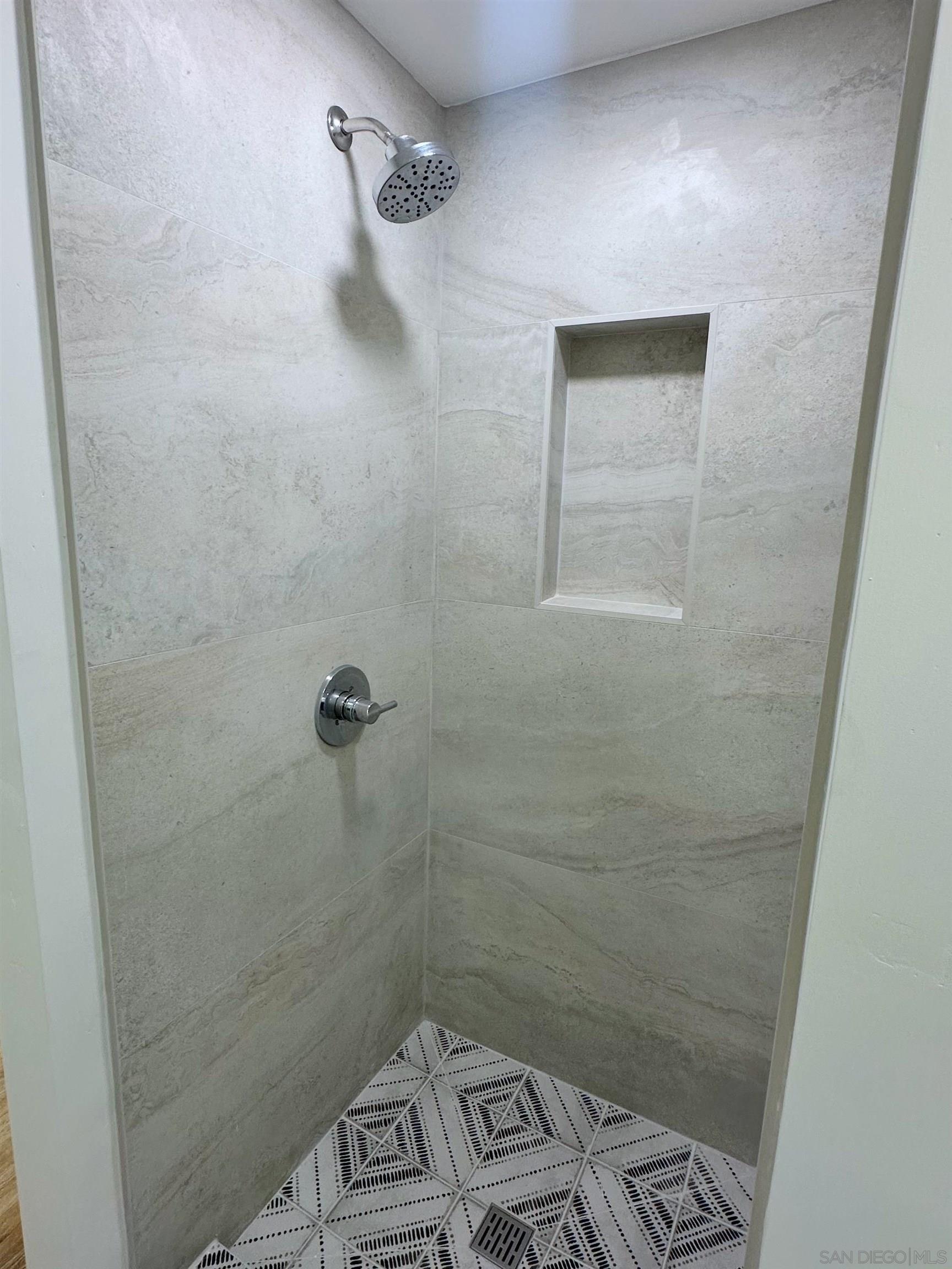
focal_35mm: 14
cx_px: 476
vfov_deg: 102.1
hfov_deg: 85.7
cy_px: 634
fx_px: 513
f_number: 2.2
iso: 80
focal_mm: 2.22
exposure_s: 1/101
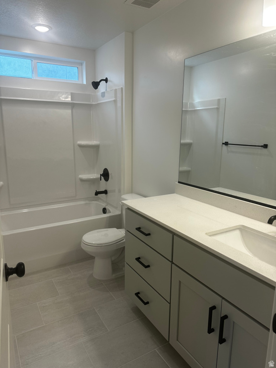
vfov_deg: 71.6
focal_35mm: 24
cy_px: 184
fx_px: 255
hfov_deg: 56.8
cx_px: 138
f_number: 1.78
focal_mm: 6.86
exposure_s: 1/120
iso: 64
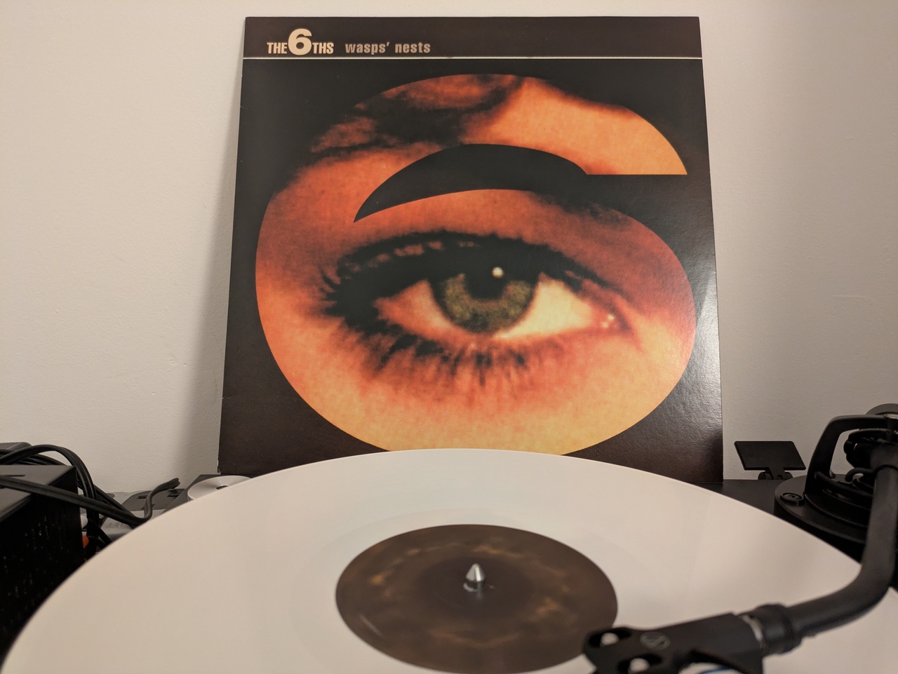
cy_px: 337
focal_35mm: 25
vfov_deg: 54.9
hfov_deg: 69.4
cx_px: 449
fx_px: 649
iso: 525
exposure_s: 1/25
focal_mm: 5.43
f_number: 1.89
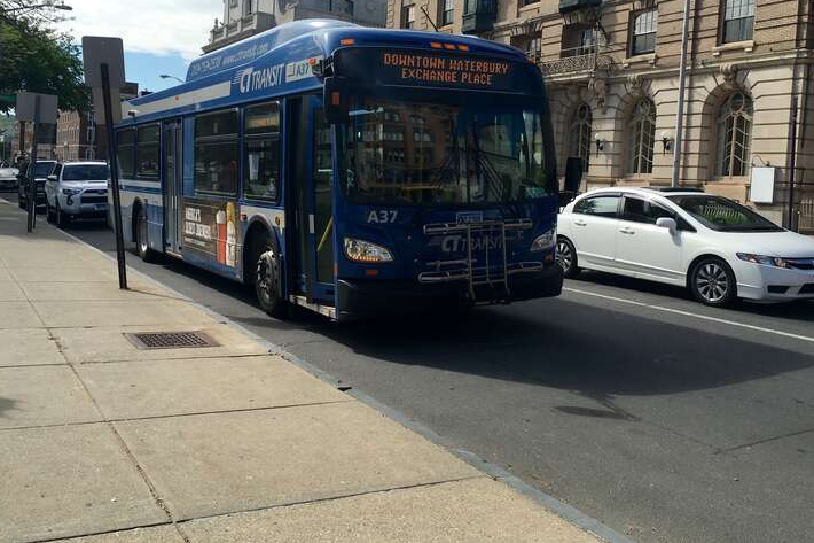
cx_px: 413
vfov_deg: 38.7
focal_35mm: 34
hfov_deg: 55.8
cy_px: 219
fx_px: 769
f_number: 2.2
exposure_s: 1/1538
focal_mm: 4.15
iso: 25
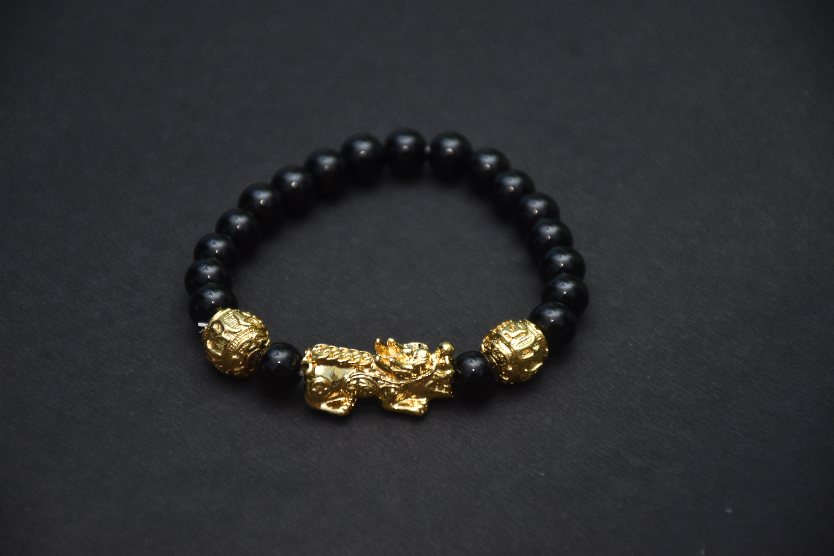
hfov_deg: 9.8
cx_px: 417
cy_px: 278
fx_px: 4865
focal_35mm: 210
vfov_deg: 6.5
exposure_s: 1/125
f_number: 5.6
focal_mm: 140
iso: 800
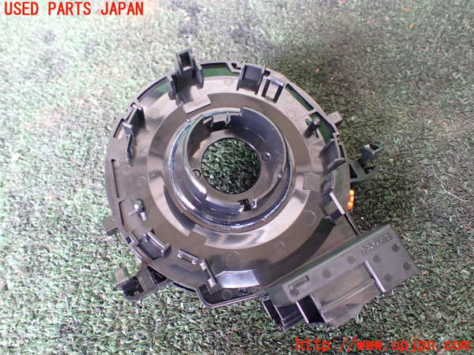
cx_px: 237
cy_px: 178
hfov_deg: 60.0
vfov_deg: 46.8
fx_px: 411
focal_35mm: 30
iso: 800
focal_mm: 5.4
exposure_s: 1/50
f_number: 2.3
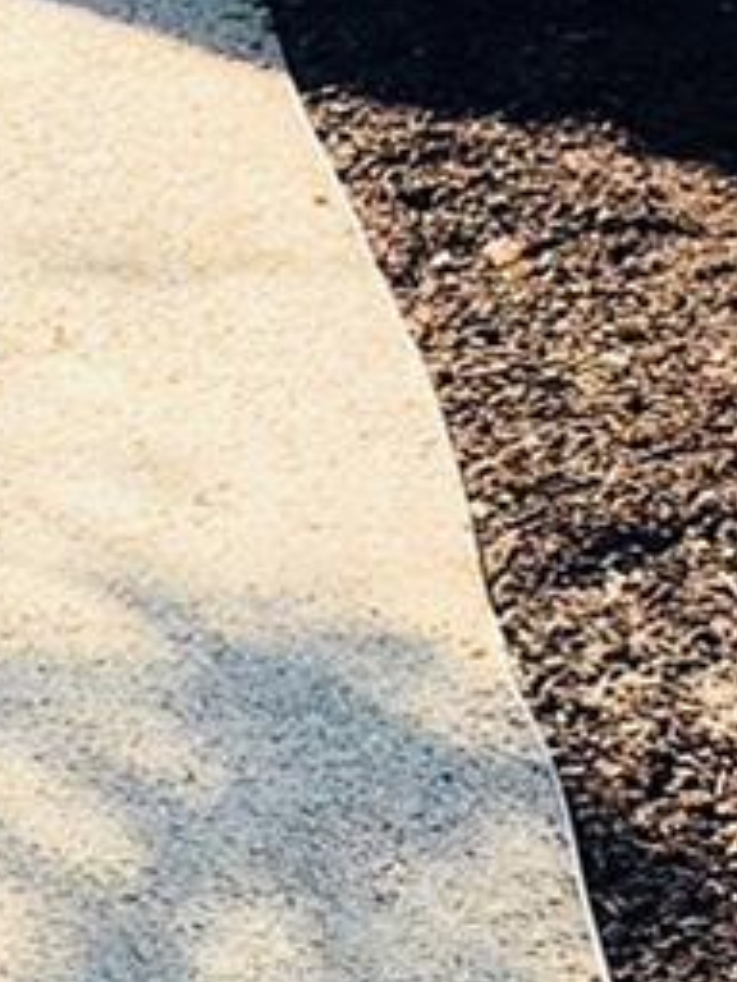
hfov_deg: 6.5
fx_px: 6444
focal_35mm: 227
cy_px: -46
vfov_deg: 8.7
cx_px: -127
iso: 25
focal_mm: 4.15
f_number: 2.2
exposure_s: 1/234
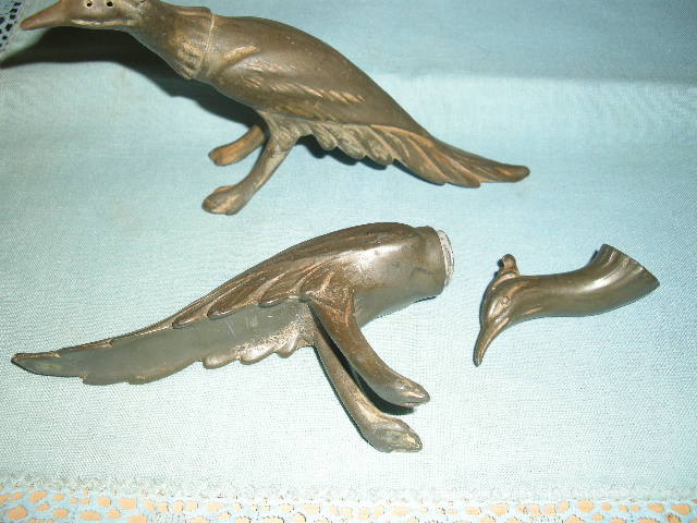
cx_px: 348
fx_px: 745
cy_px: 262
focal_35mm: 37
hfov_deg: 50.1
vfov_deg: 38.7
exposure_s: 1/60
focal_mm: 7.9
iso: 64
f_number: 8
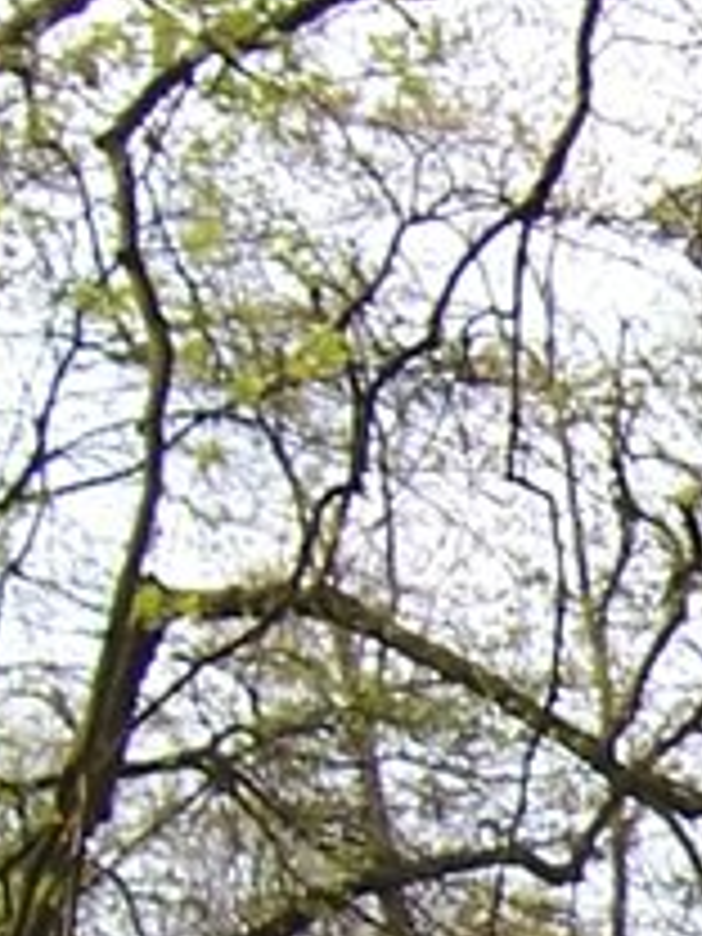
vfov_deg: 9.3
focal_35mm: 208
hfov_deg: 6.7
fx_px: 5624
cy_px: 1251
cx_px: 1840
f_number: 4.8
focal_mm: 6
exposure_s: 1/250
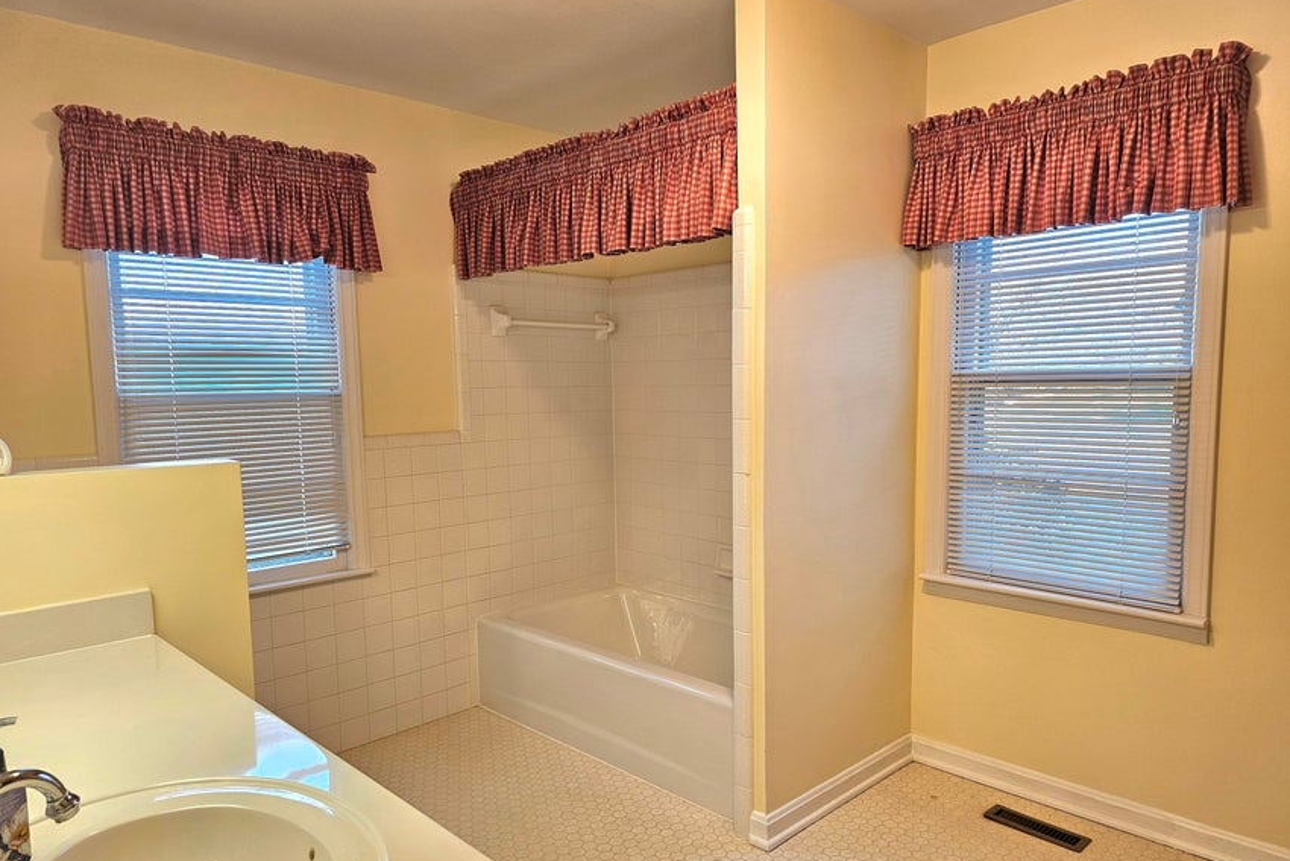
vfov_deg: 53.1
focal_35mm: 24
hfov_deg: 73.7
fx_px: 860
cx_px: 646
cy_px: 469
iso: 80
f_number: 1.7
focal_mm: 6.3
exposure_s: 1/120
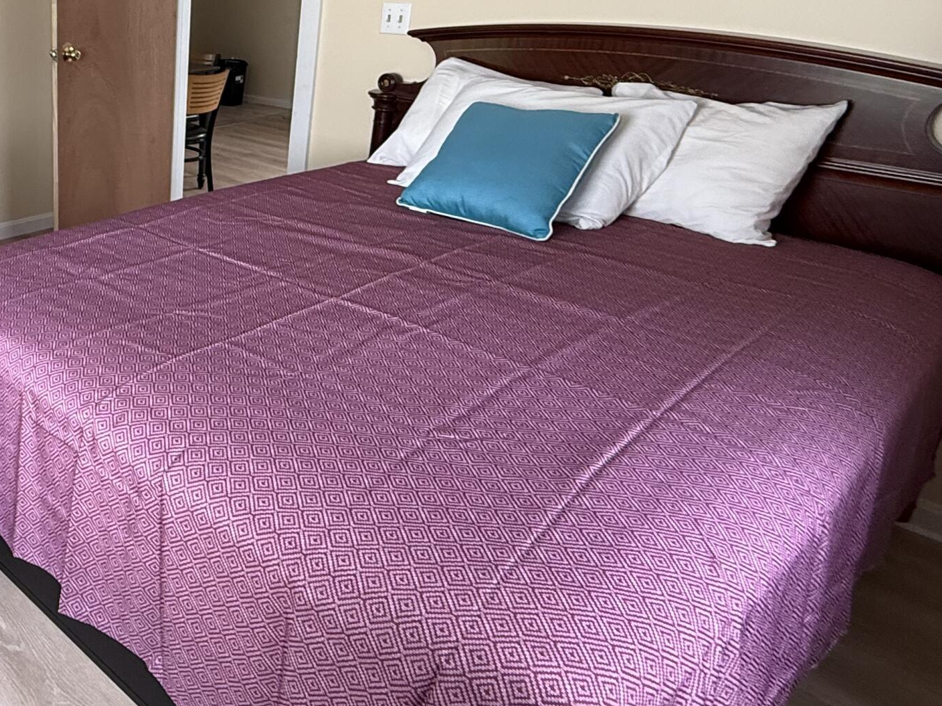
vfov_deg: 44.5
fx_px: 844
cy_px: 214
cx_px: 59
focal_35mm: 31
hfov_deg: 50.3
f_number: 2.2
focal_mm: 2.22
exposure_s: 1/99
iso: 250
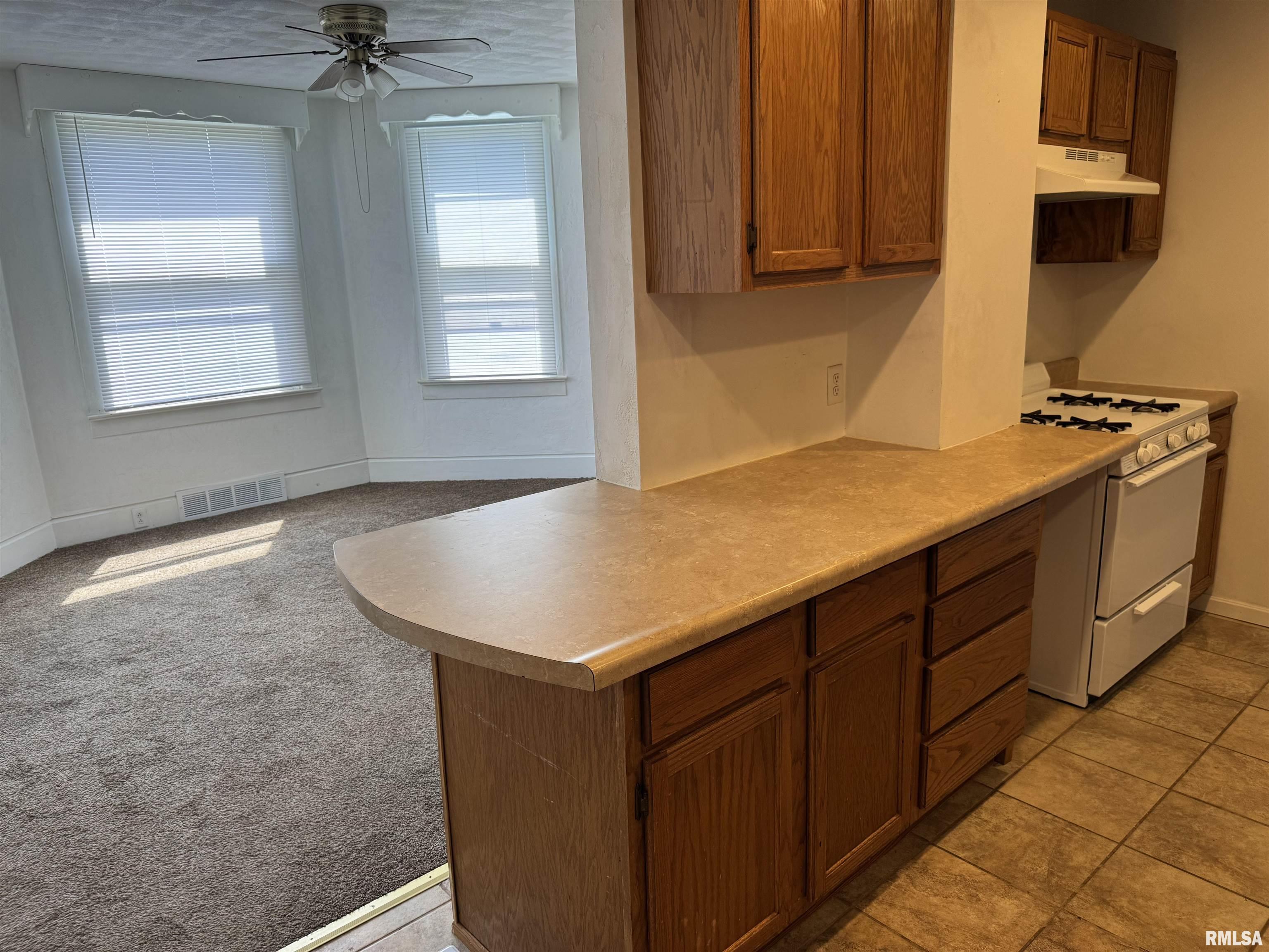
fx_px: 880
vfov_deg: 56.8
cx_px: 634
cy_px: 476
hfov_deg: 71.6
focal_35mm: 24
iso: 64
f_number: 1.78
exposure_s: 1/120
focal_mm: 6.76
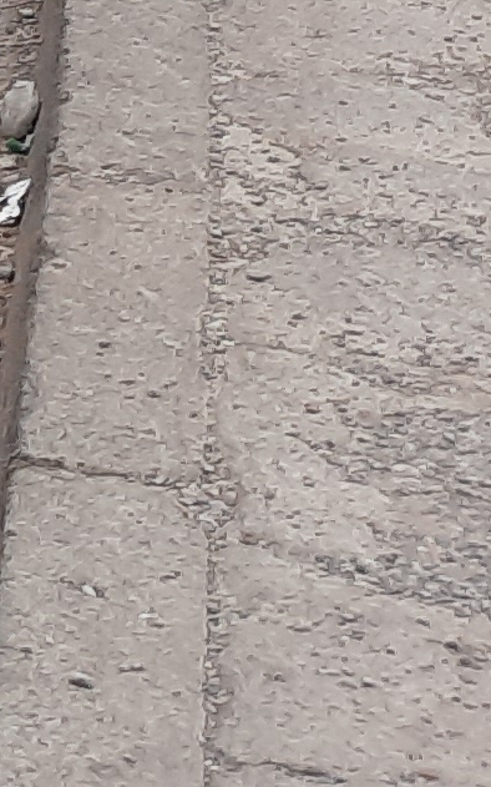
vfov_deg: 11.4
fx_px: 3599
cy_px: -695
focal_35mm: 168
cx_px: -1898
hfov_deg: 5.8
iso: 32
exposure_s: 1/178
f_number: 2
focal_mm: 4.6
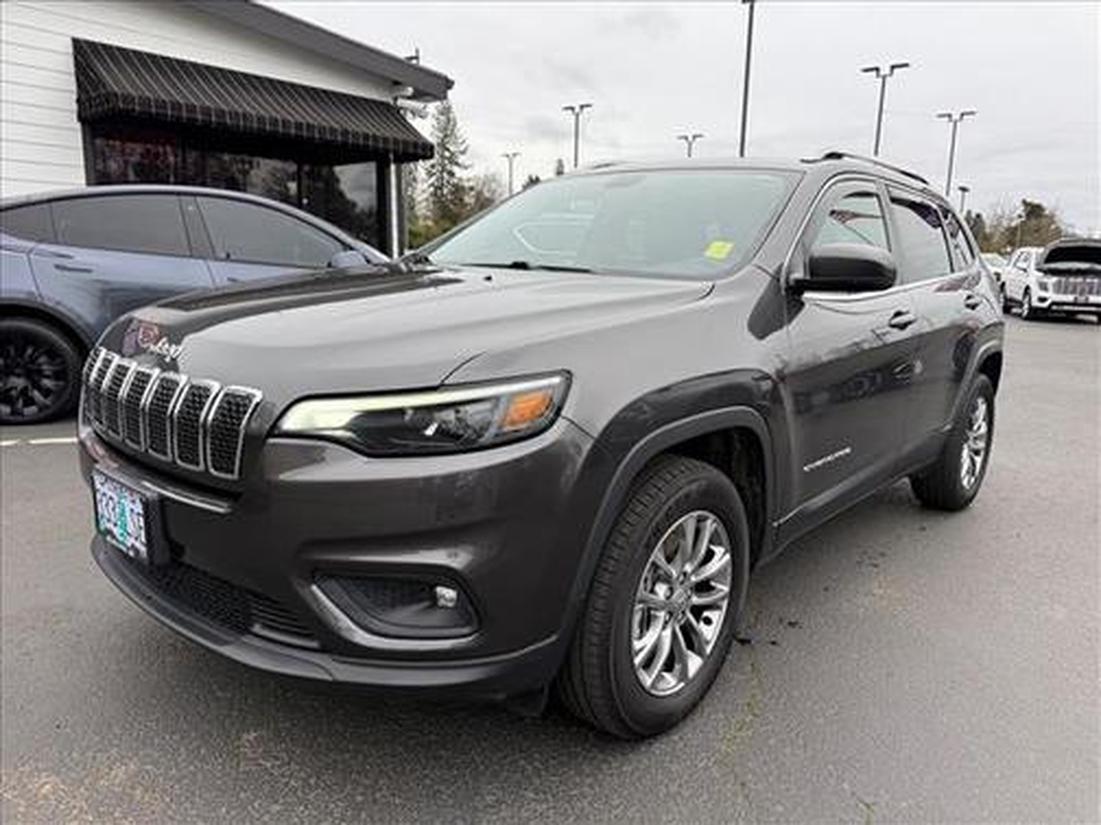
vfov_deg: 56.8
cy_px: 412
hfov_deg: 71.6
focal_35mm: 24
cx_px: 550
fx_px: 763
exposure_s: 1/1018
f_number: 1.78
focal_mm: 6.76
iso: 80
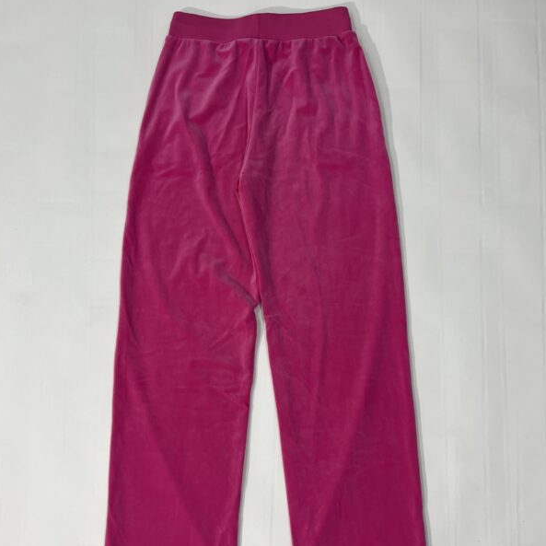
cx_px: 272
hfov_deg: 52.5
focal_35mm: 31
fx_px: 553
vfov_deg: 52.3
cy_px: 314
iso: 80
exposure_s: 1/100
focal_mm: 5.1
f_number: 1.6
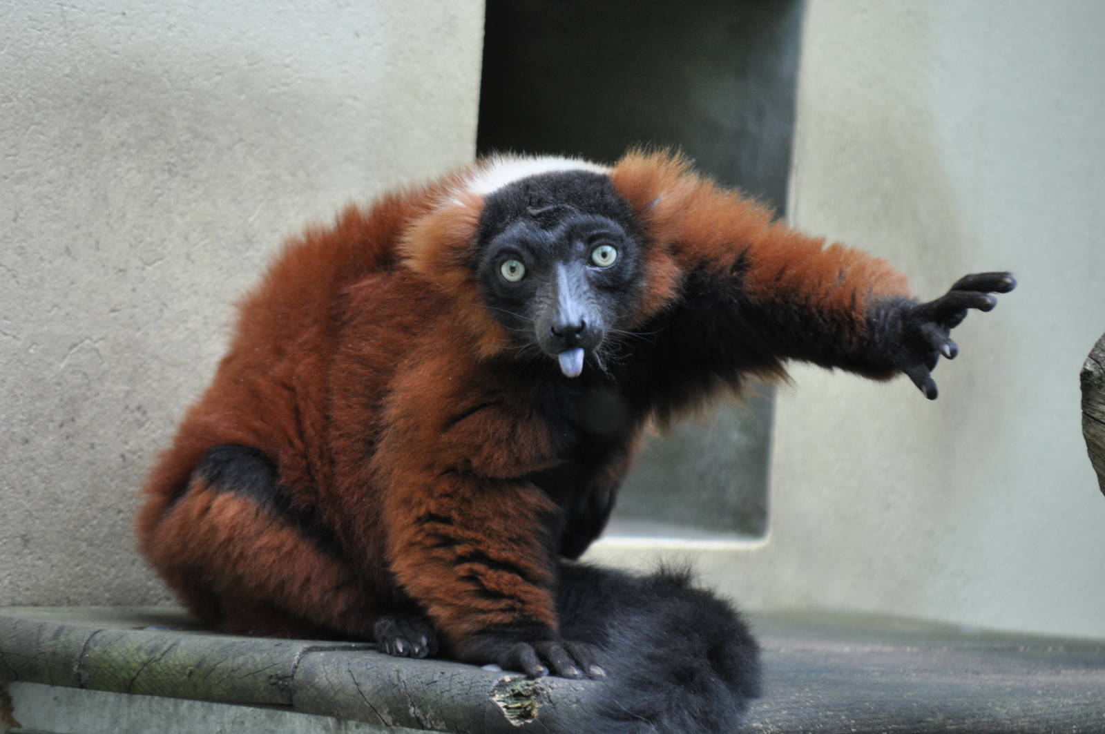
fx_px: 8278
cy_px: 367
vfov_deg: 5.1
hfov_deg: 7.6
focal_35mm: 270
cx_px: 552
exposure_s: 1/160
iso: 800
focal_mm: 180
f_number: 5.6
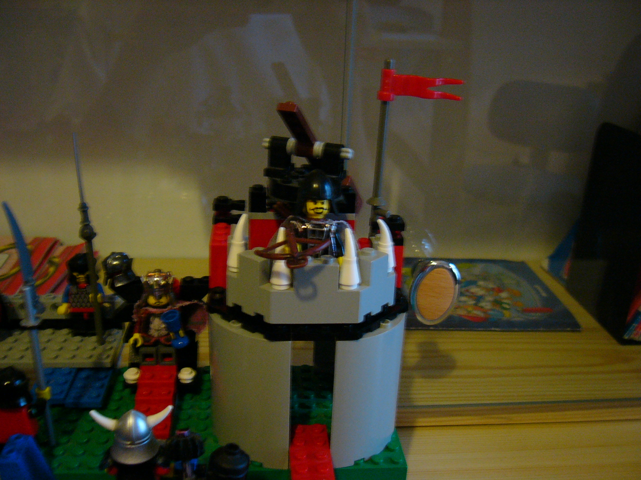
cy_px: 240
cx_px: 320
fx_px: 648
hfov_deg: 52.6
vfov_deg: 40.7
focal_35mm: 35
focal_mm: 5.8
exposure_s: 1/8
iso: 200
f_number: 2.8
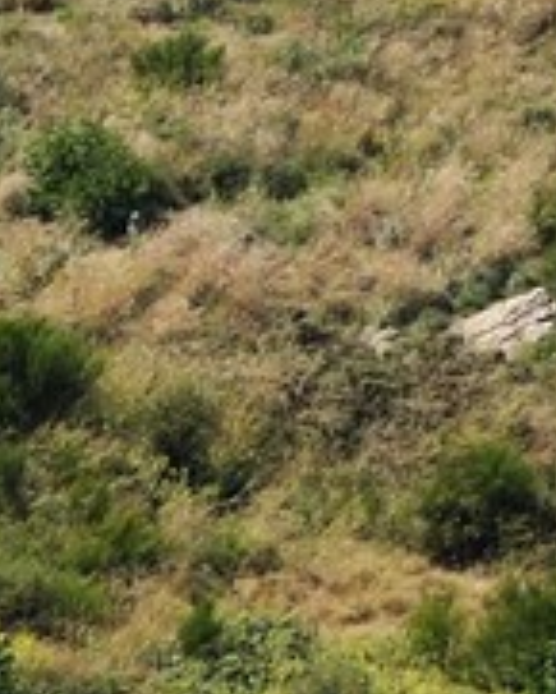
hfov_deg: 0.9
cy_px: 1725
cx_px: -2278
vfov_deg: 1.2
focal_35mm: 1655
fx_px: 34014
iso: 400
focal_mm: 200
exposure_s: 1/1000
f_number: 7.1
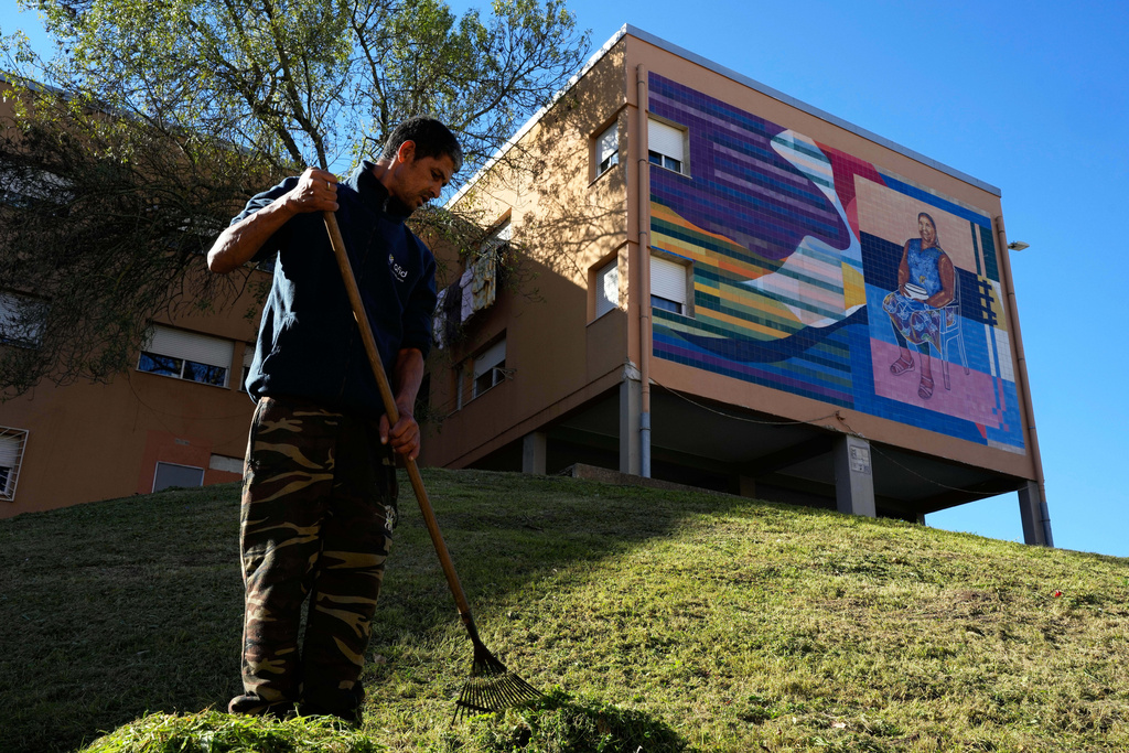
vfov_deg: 37.9
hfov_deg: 54.4
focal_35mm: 35
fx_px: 1098
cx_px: 564
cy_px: 376
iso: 250
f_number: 11
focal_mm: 35
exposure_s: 1/250
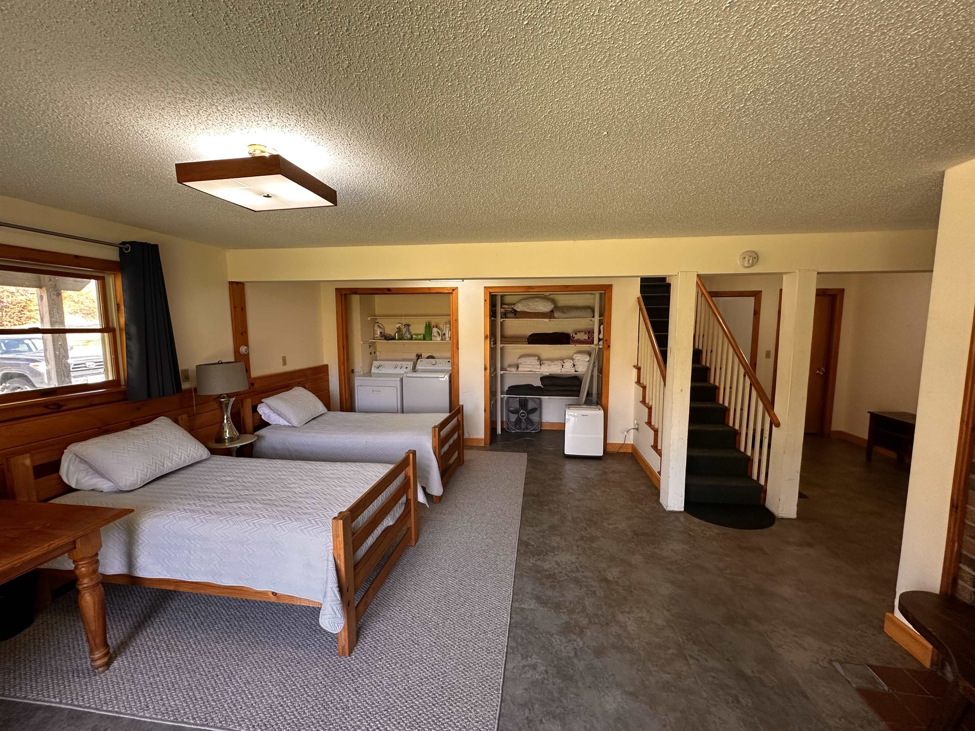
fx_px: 394
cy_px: 366
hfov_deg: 102.1
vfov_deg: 85.7
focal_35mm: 14
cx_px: 488
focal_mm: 2.22
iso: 160
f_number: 2.2
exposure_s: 1/60
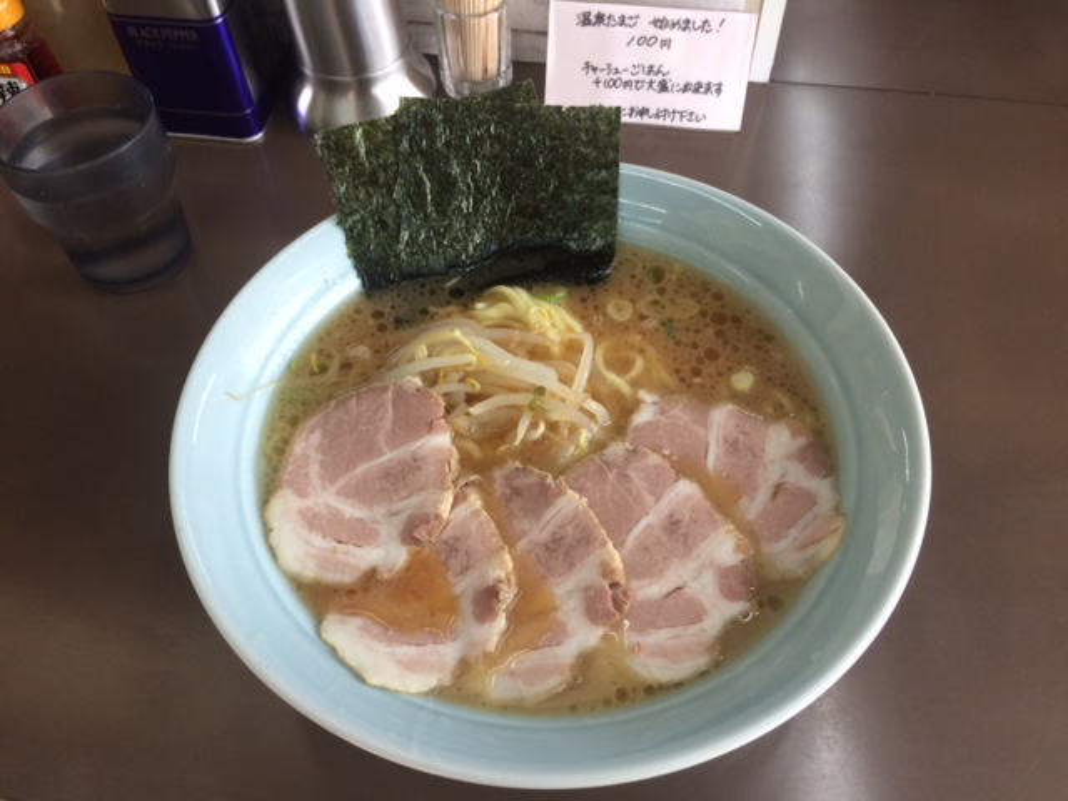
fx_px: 895
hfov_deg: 61.7
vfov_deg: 48.2
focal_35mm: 29
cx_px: 534
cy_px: 400
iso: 32
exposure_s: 1/33
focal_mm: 4.15
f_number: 2.2
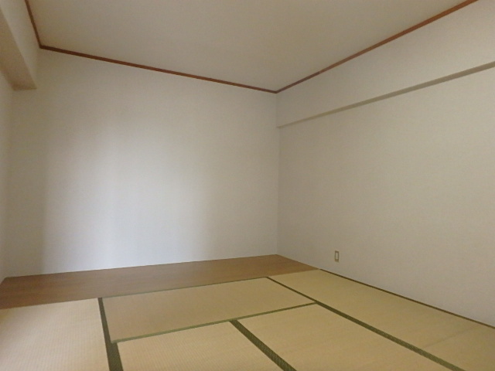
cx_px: 248
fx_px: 300
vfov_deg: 63.4
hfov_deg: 79.0
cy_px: 186
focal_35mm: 21
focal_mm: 3.7
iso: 800
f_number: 3.5
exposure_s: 1/60
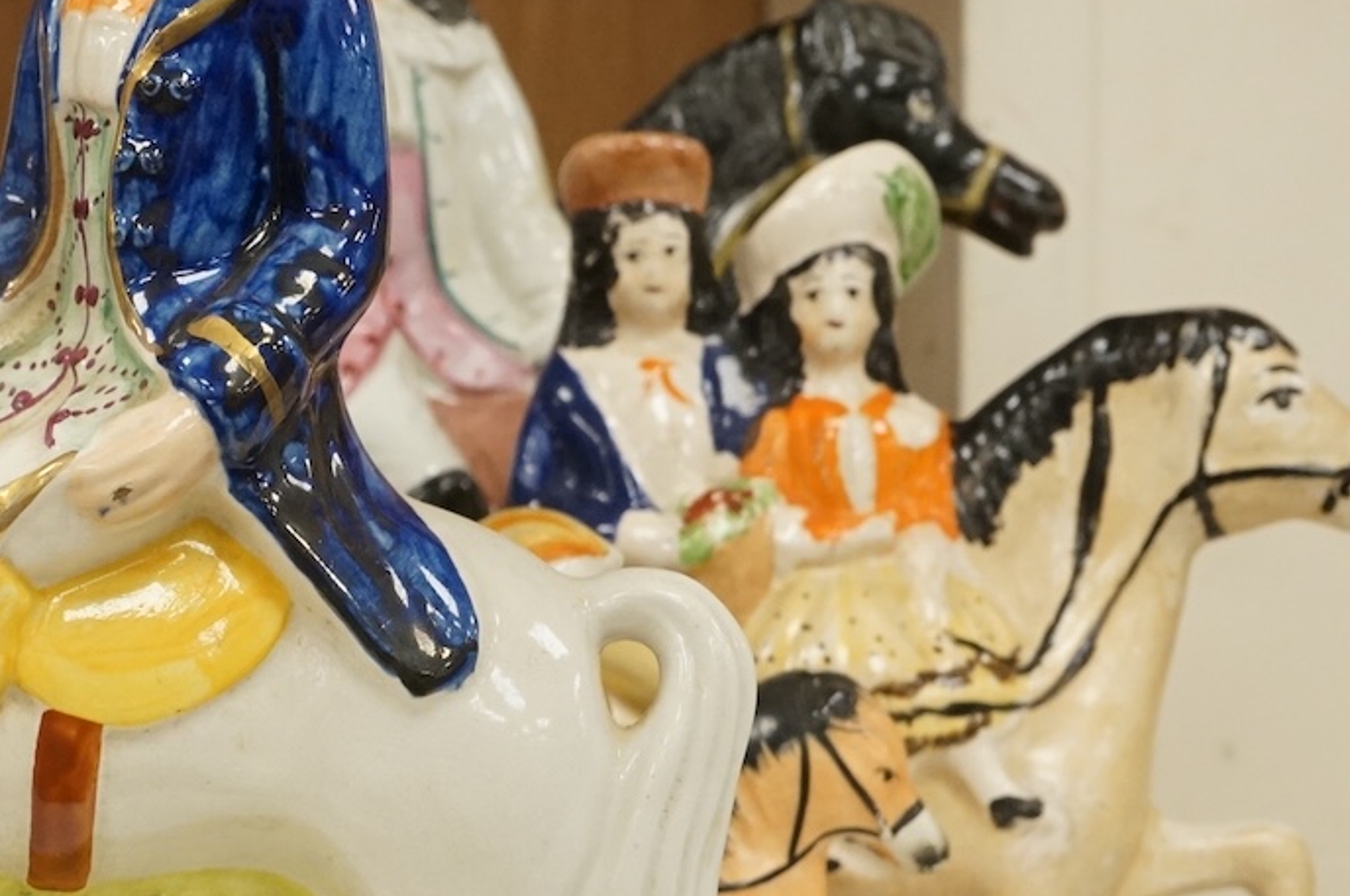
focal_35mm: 115
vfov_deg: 11.9
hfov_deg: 17.4
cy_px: 644
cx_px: -17
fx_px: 4307
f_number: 9
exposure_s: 1/100
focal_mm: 46
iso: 2500
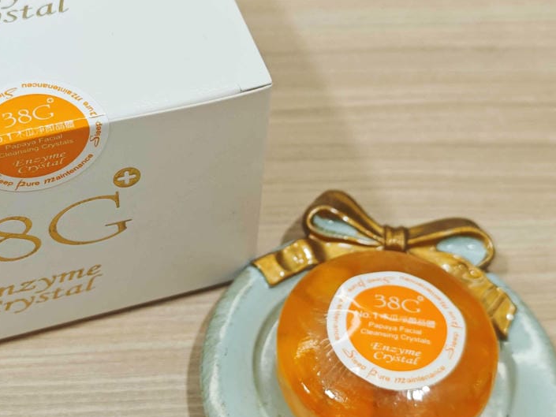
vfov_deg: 23.3
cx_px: 190
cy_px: 190
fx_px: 1012
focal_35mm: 63
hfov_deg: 30.5
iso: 500
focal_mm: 8.72
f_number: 2
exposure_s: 1/120
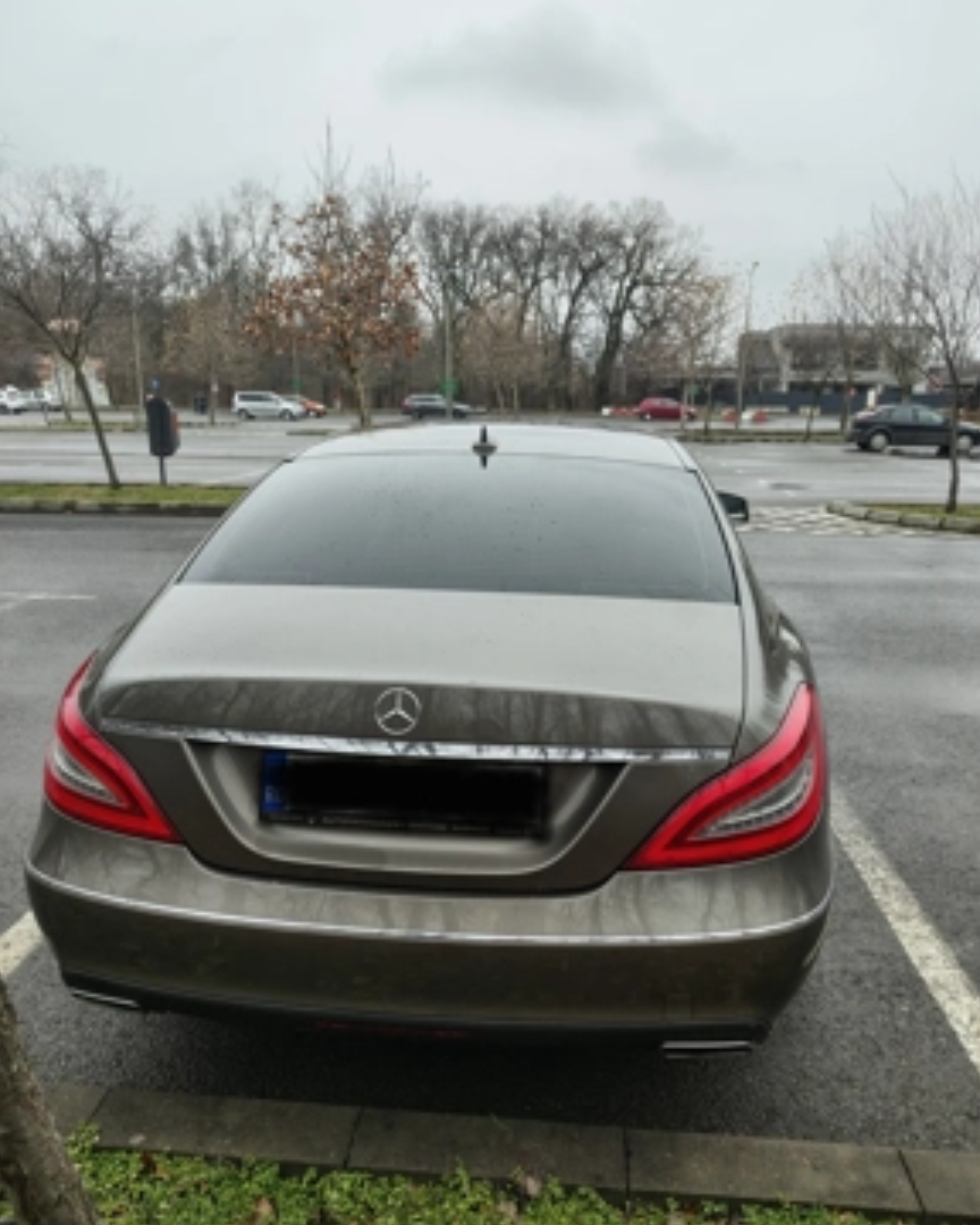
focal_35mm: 26
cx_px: 507
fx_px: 943
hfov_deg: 54.9
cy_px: 633
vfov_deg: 66.0
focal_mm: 5.56
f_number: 1.8
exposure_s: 1/358
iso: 100
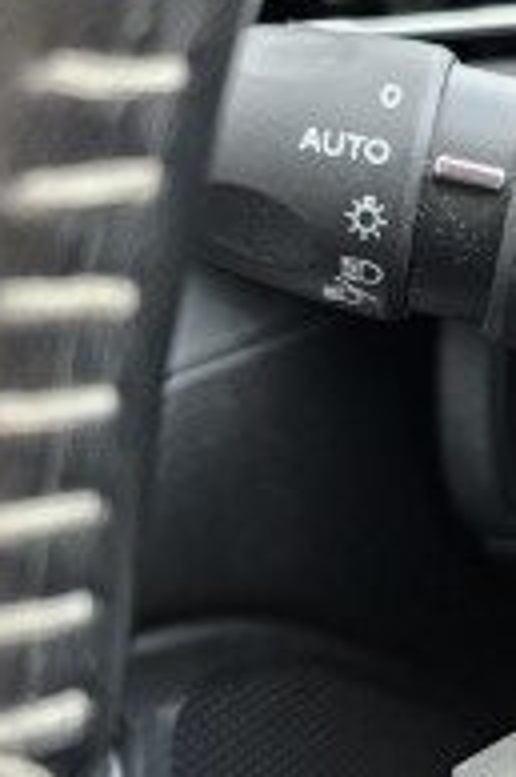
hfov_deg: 15.5
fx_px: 1701
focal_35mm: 79
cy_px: 457
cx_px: 848
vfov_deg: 25.7
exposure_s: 1/100
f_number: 1.7
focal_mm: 6.3
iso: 800
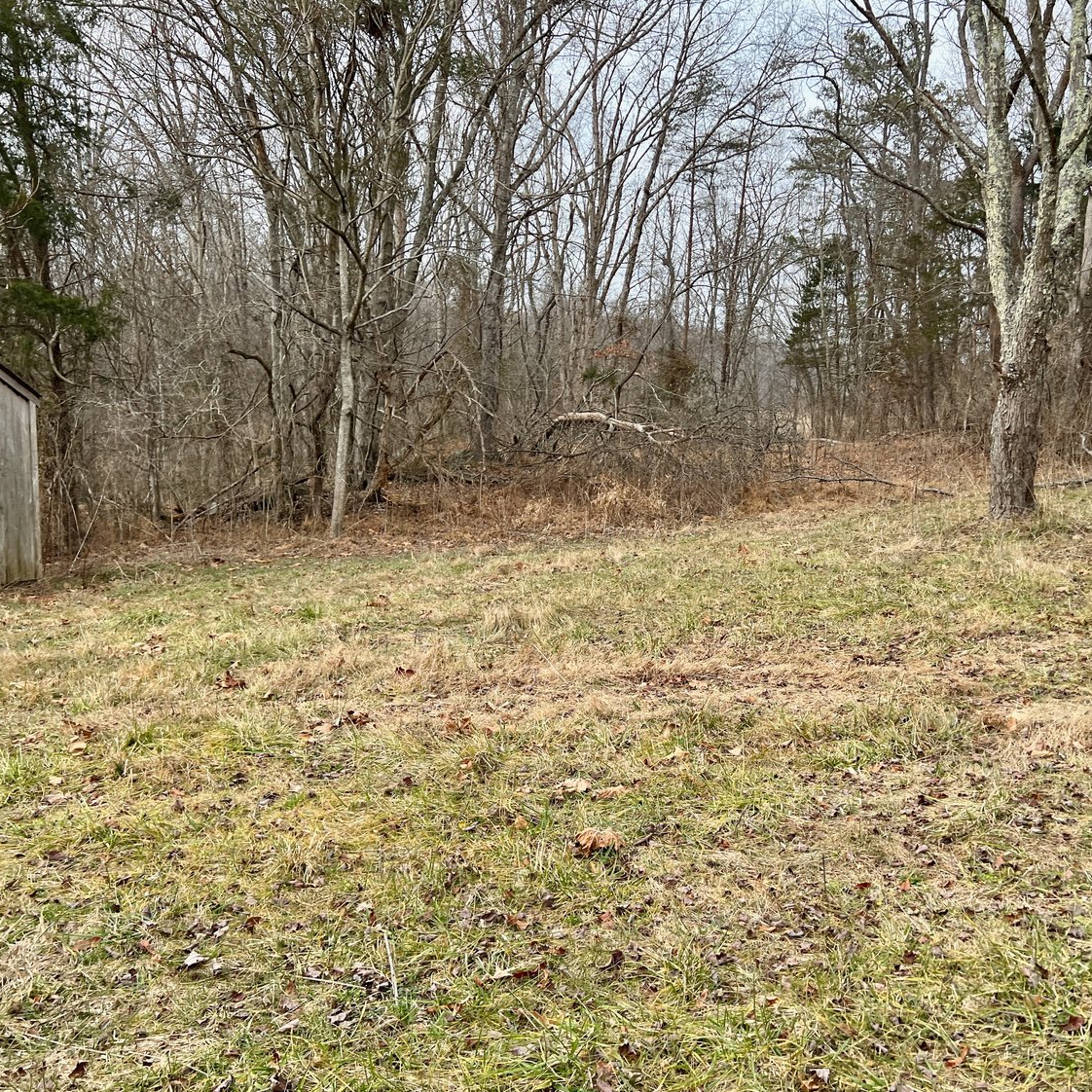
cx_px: 600
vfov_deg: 52.5
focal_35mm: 31
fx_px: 1106
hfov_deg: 52.4
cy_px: 548
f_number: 1.5
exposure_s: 1/769
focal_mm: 5.7
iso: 50
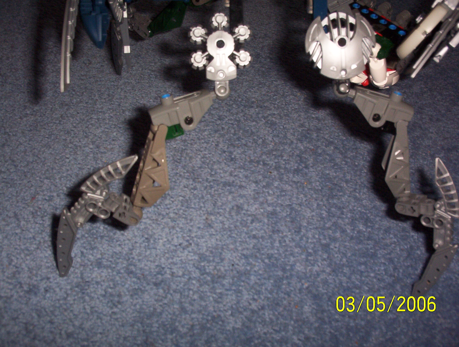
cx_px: 230
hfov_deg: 47.8
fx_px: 518
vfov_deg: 37.0
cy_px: 174
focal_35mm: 39
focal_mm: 6
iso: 140
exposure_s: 1/30
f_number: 4.5
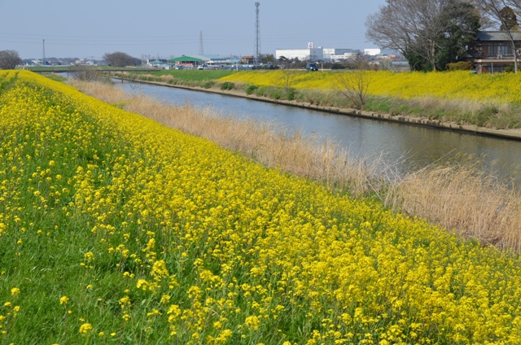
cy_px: 172
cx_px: 260
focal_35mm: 78
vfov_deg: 17.4
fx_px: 1127
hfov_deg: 26.0
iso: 100
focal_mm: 52
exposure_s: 1/320
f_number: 9
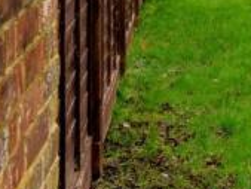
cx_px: 442
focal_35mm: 112
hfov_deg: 15.3
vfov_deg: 12.5
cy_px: -108
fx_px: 813
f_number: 7.1
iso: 250
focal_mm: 20
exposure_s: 1/640
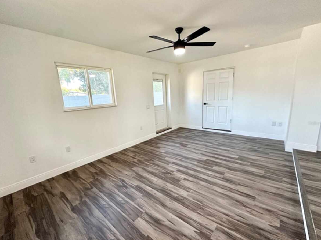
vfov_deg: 81.7
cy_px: 123
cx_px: 157
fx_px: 139
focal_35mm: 15
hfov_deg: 98.2
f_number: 2.2
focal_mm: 2.22
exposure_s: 1/120
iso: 250
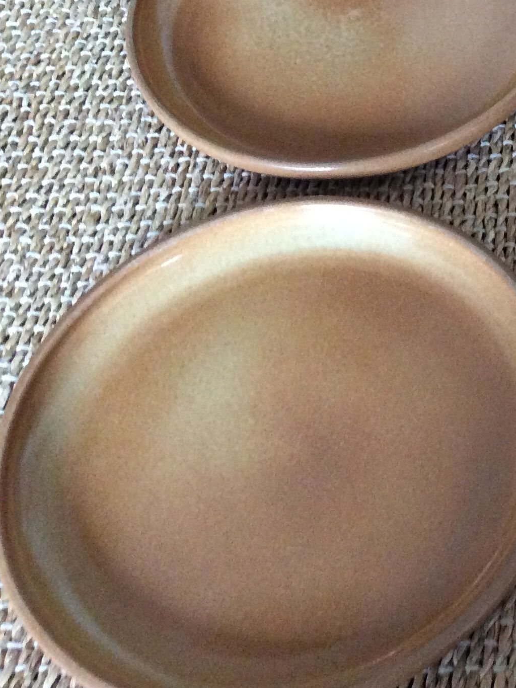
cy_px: 304
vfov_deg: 31.7
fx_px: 1213
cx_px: 591
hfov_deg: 22.4
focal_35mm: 61
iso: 320
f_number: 2.4
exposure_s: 1/25
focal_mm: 3.3
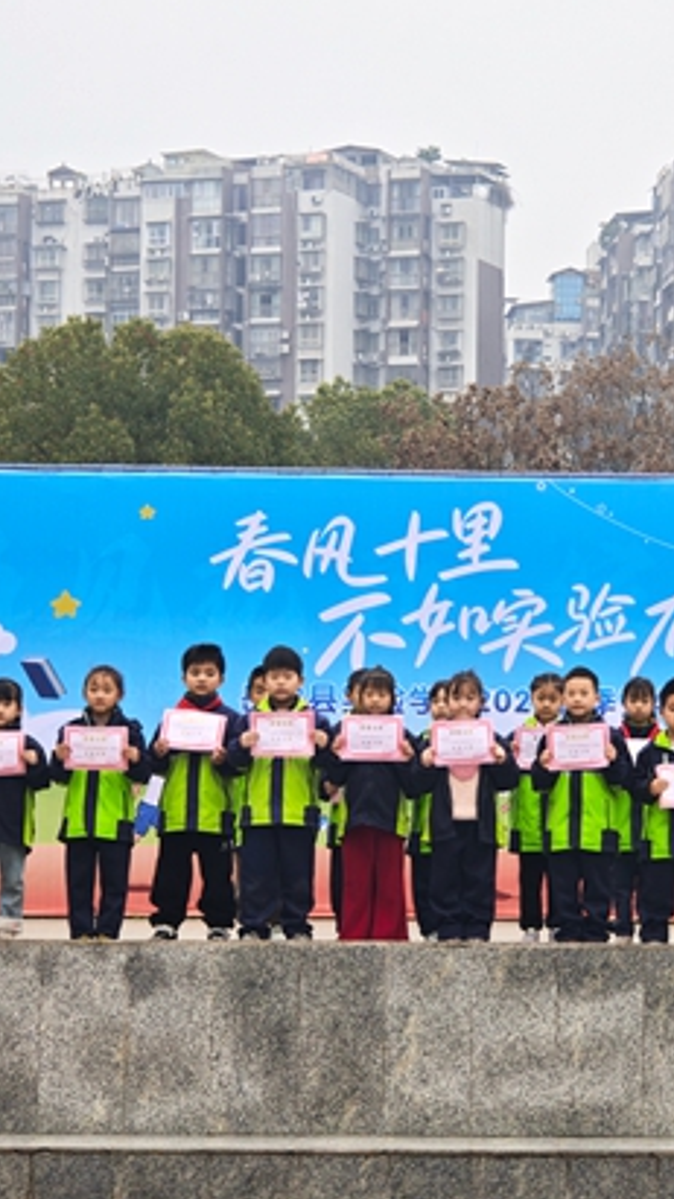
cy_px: 563
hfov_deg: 11.5
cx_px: 560
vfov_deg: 20.4
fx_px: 3338
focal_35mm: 105
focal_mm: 9
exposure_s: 1/117
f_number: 2
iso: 50
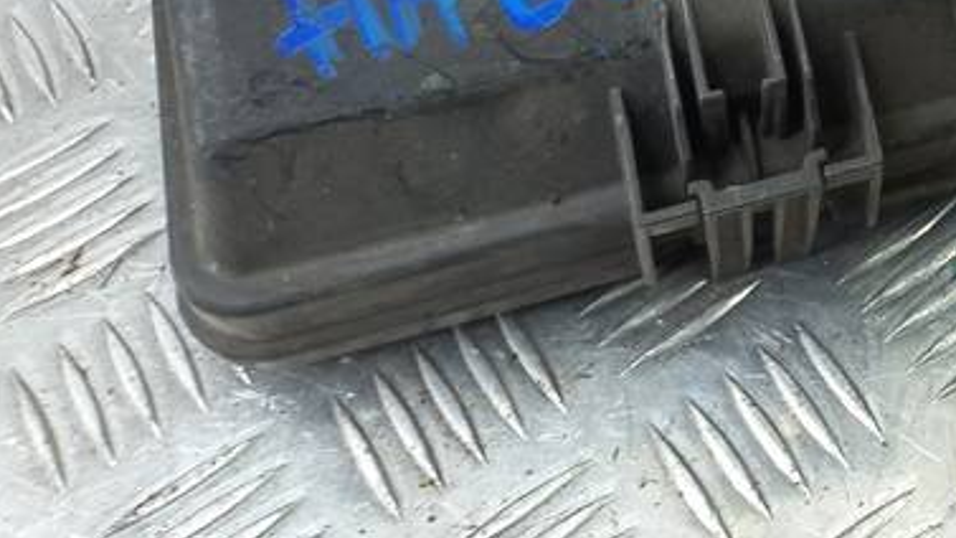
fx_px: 1876
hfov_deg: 25.6
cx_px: 1149
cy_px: -307
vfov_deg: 14.9
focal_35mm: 74
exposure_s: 1/50
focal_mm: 4.6
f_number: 1.8
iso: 64
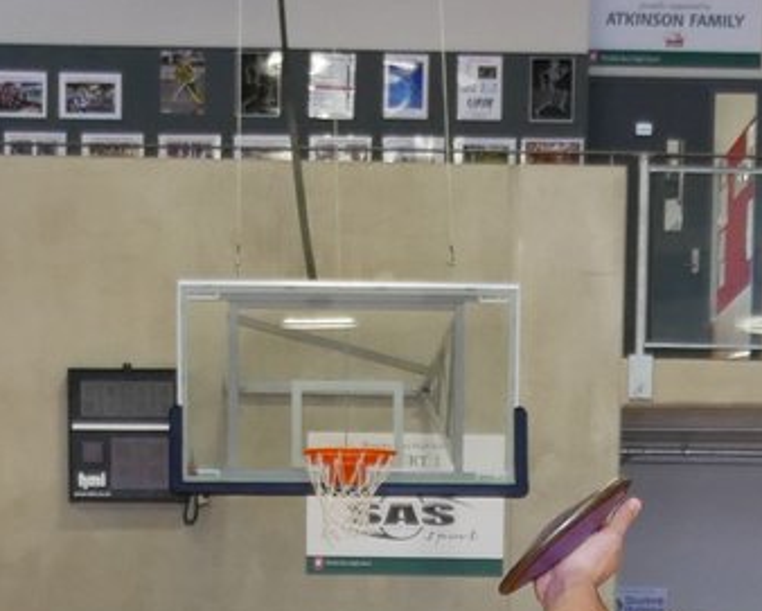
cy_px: 1220
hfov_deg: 14.5
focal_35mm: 133
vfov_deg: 10.6
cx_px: 338
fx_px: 3002
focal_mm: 12
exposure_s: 1/60
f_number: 2.8
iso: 400
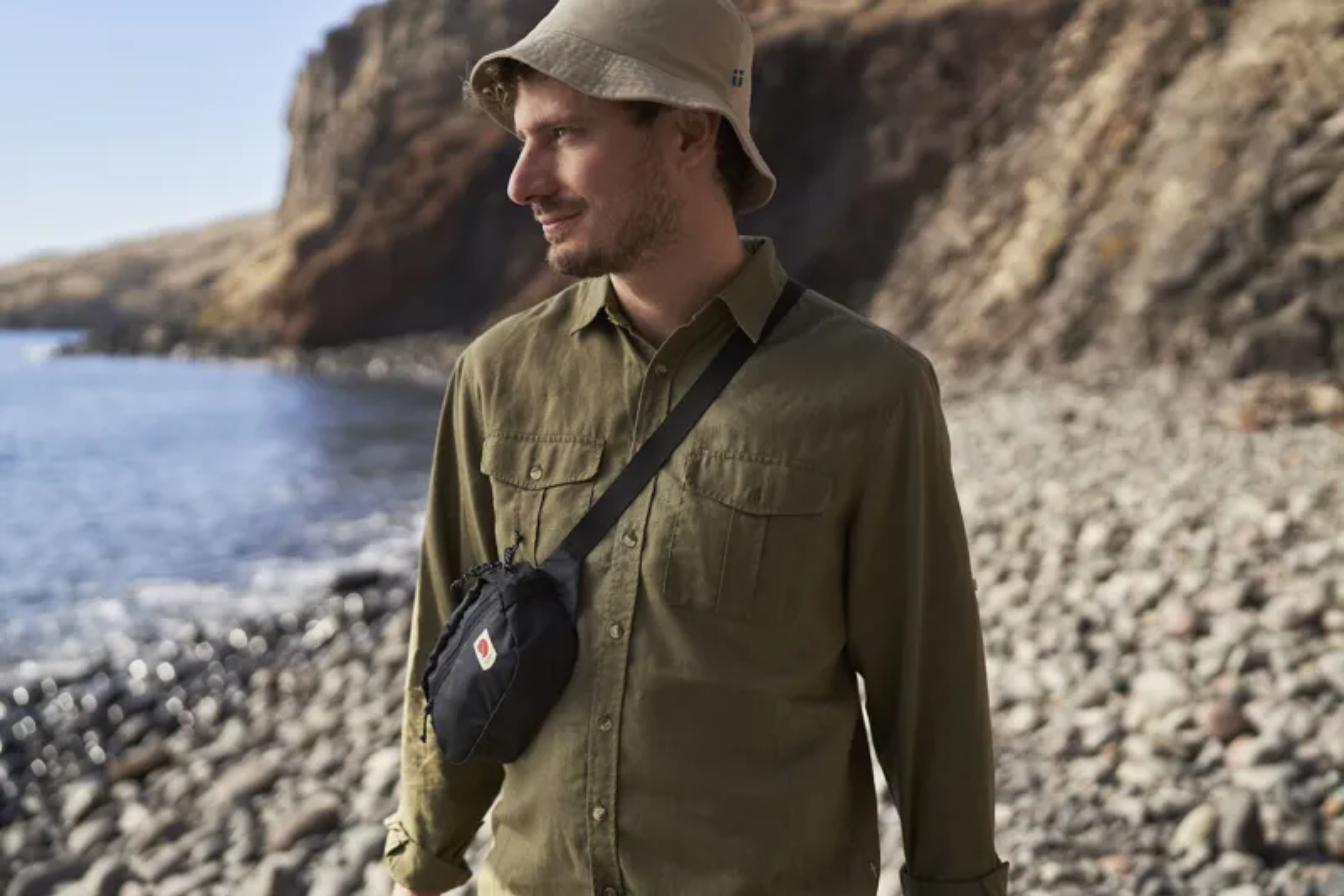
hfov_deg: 54.4
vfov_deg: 37.8
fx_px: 1306
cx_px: 672
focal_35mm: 35
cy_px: 448
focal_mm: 35
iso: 80
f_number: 1.8
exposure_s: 1/3200
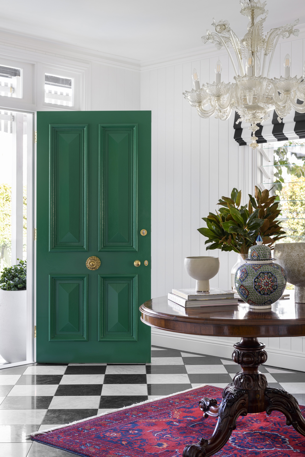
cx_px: 152
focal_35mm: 50
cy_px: 228
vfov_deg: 39.6
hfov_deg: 27.0
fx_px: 635
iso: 100
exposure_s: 1/3
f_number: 8
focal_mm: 50
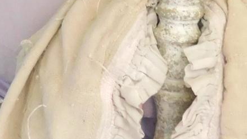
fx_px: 766
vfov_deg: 9.9
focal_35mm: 117
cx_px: -32
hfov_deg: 17.6
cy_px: -105
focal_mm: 4
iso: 400
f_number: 3
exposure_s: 1/25
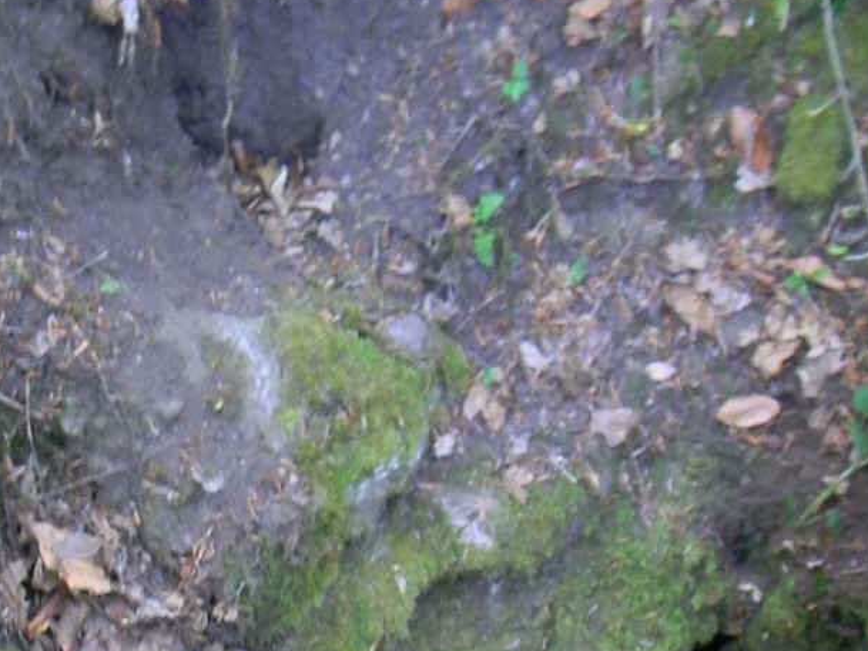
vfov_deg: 13.8
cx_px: 335
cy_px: 1268
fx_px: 2307
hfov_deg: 21.3
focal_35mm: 92
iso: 200
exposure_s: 1/12.3
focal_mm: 5
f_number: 3.5
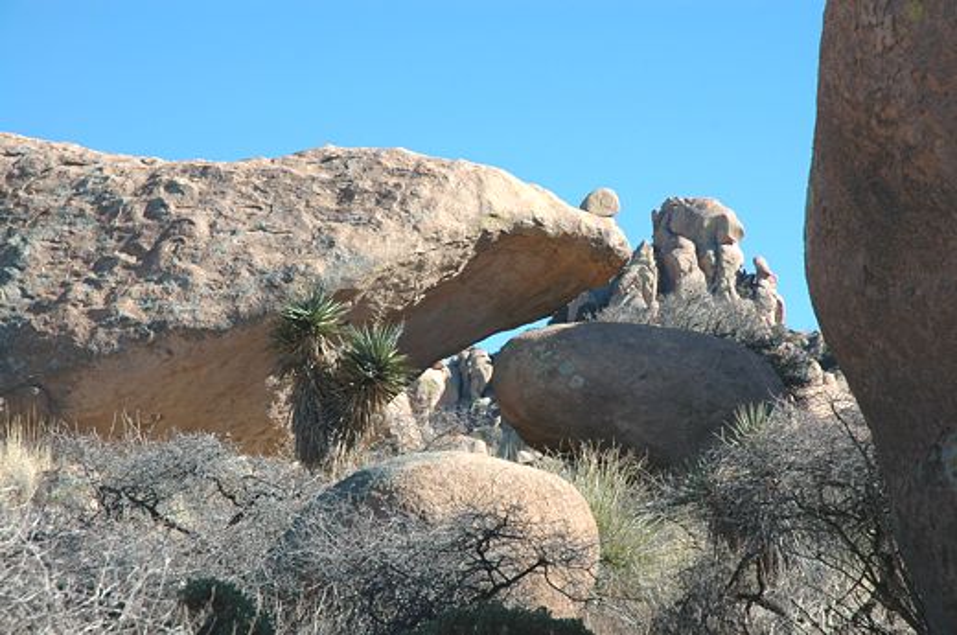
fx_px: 2787
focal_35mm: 105
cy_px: 318
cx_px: 478
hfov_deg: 19.5
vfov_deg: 13.0
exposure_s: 1/250
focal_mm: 70
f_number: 8
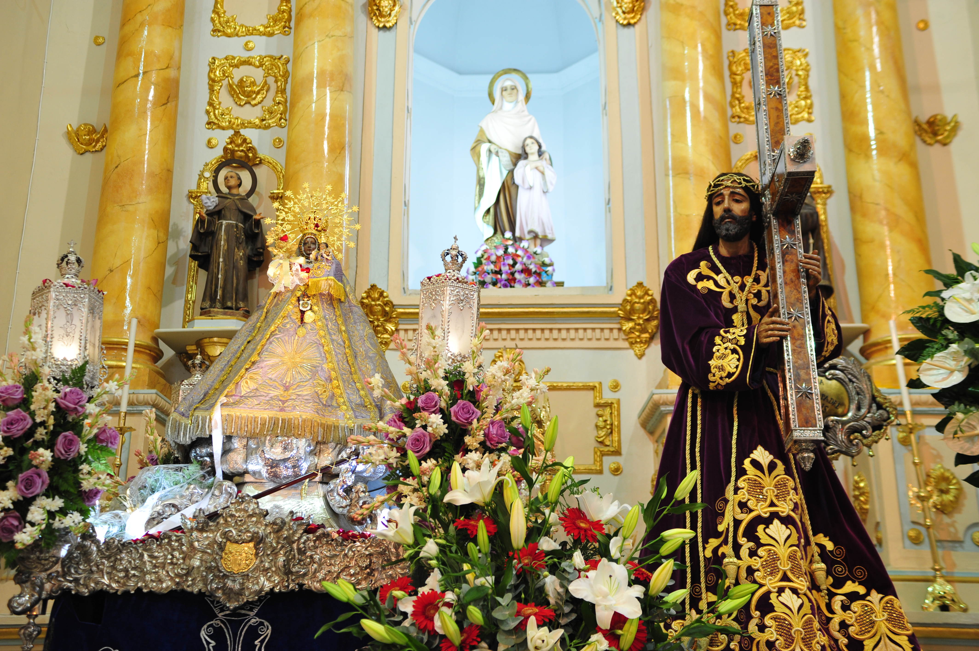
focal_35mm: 40
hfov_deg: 48.5
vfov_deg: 33.4
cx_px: 490
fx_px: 1087
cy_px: 326
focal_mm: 40
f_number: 3.5
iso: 800
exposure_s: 1/50
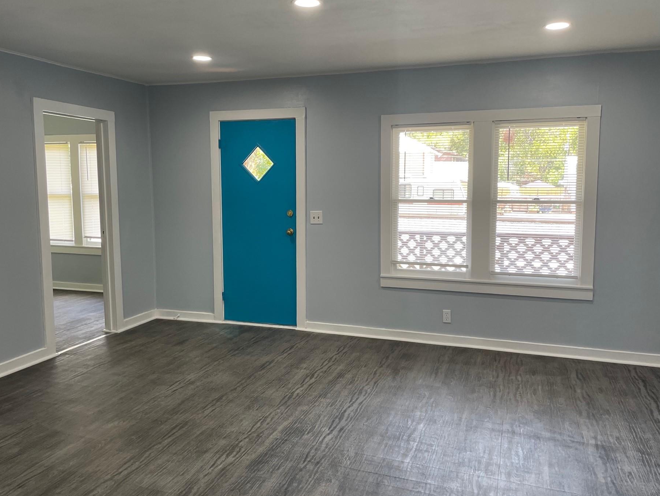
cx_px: 325
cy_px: 245
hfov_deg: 61.6
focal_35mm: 29
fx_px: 553
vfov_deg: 48.2
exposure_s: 1/120
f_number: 1.6
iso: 100
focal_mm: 4.2
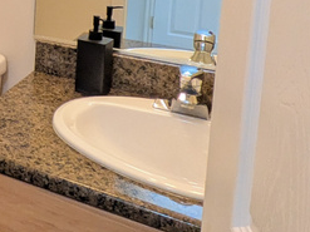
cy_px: -44
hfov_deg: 25.6
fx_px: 519
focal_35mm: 58
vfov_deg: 23.2
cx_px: -146
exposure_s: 1/60
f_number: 2.2
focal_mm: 1.83
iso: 387
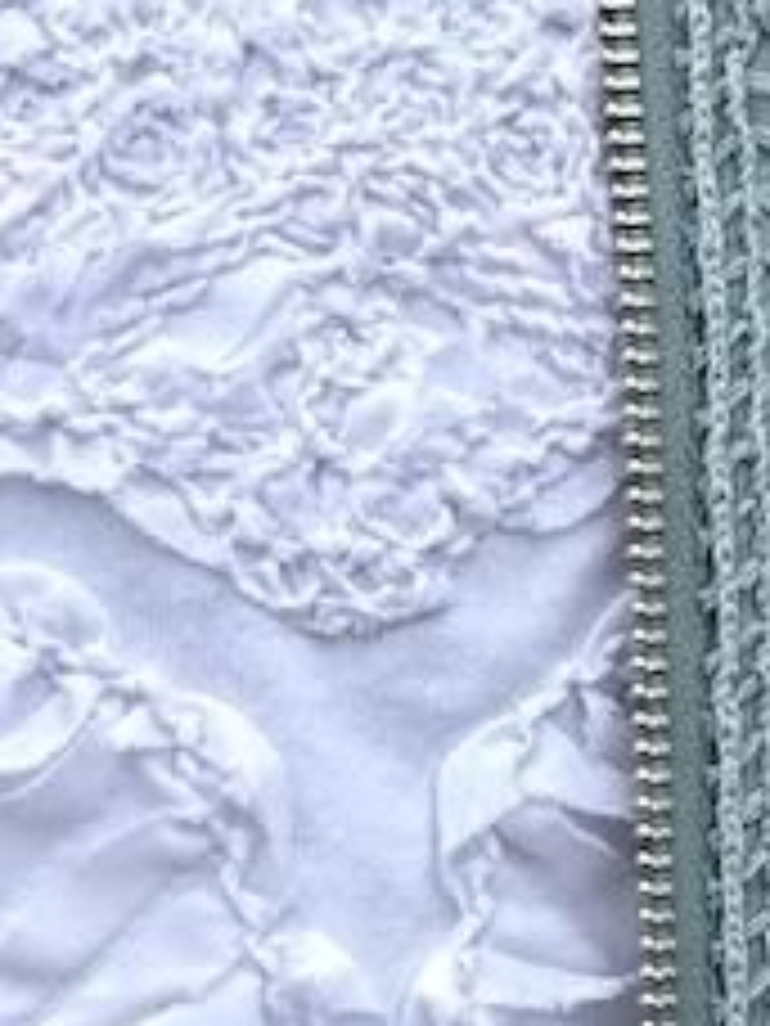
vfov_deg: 3.7
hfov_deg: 2.8
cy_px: 1724
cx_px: -117
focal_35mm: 540
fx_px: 16016
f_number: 2.8
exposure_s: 1/521
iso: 32
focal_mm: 9
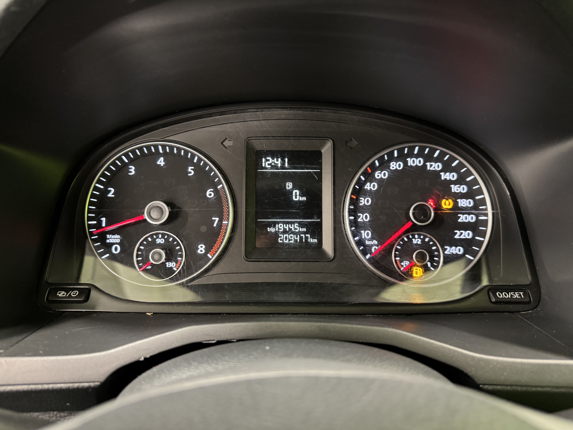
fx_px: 397
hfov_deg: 71.6
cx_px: 286
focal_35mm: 24
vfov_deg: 56.8
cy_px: 215
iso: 800
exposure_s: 1/30
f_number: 1.78
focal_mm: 6.76
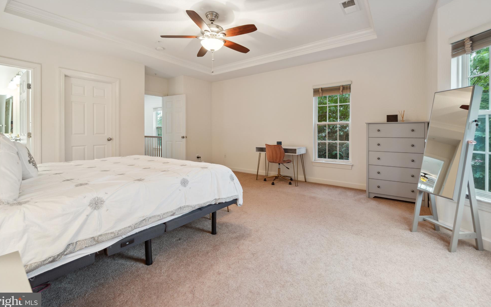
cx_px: 243
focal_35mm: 15
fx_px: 201
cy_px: 139
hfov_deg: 101.5
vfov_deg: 74.6
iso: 400
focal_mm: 14
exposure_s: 1/8
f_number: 7.1
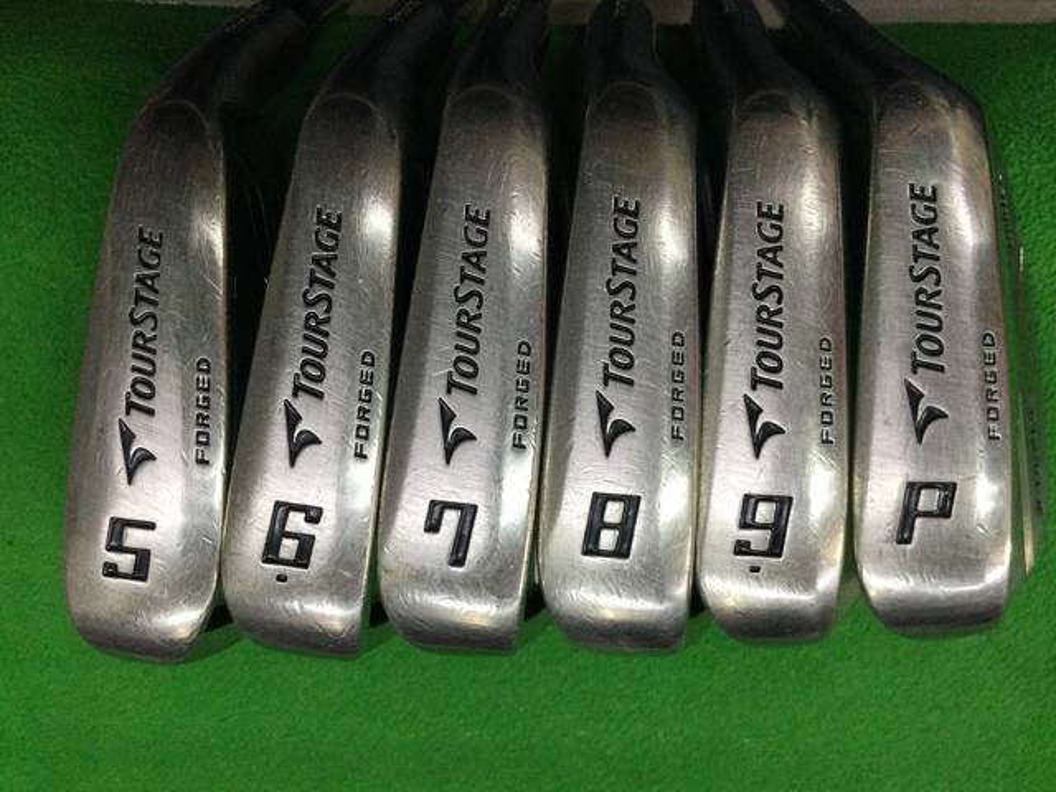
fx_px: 946
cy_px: 396
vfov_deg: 45.4
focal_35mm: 31
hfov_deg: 58.4
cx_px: 528
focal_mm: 3.3
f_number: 2.4
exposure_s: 1/30
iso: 40
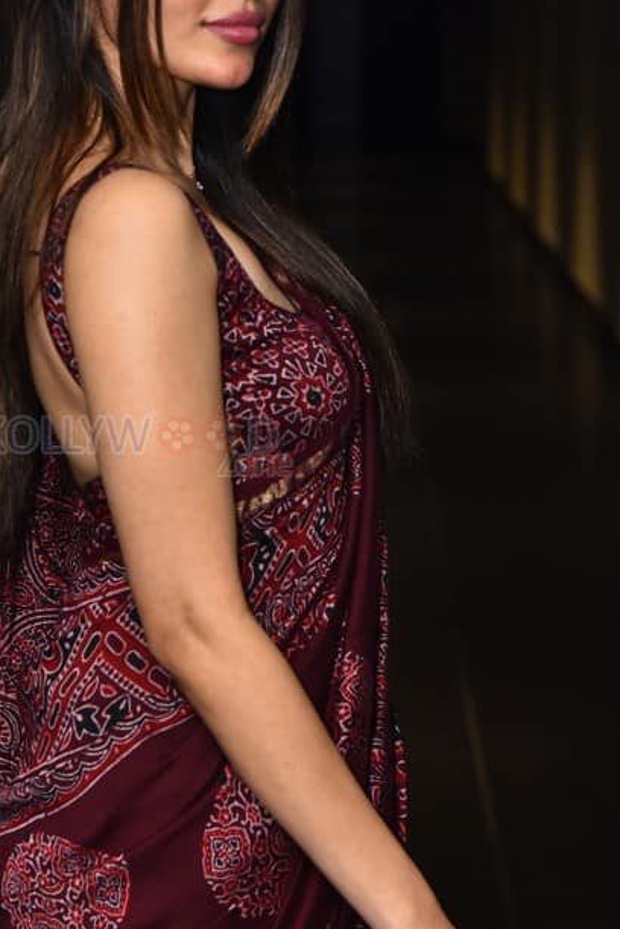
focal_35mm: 157
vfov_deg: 13.1
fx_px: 4051
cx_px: 290
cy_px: 421
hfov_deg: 8.8
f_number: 5
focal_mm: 100
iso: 1600
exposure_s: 1/125
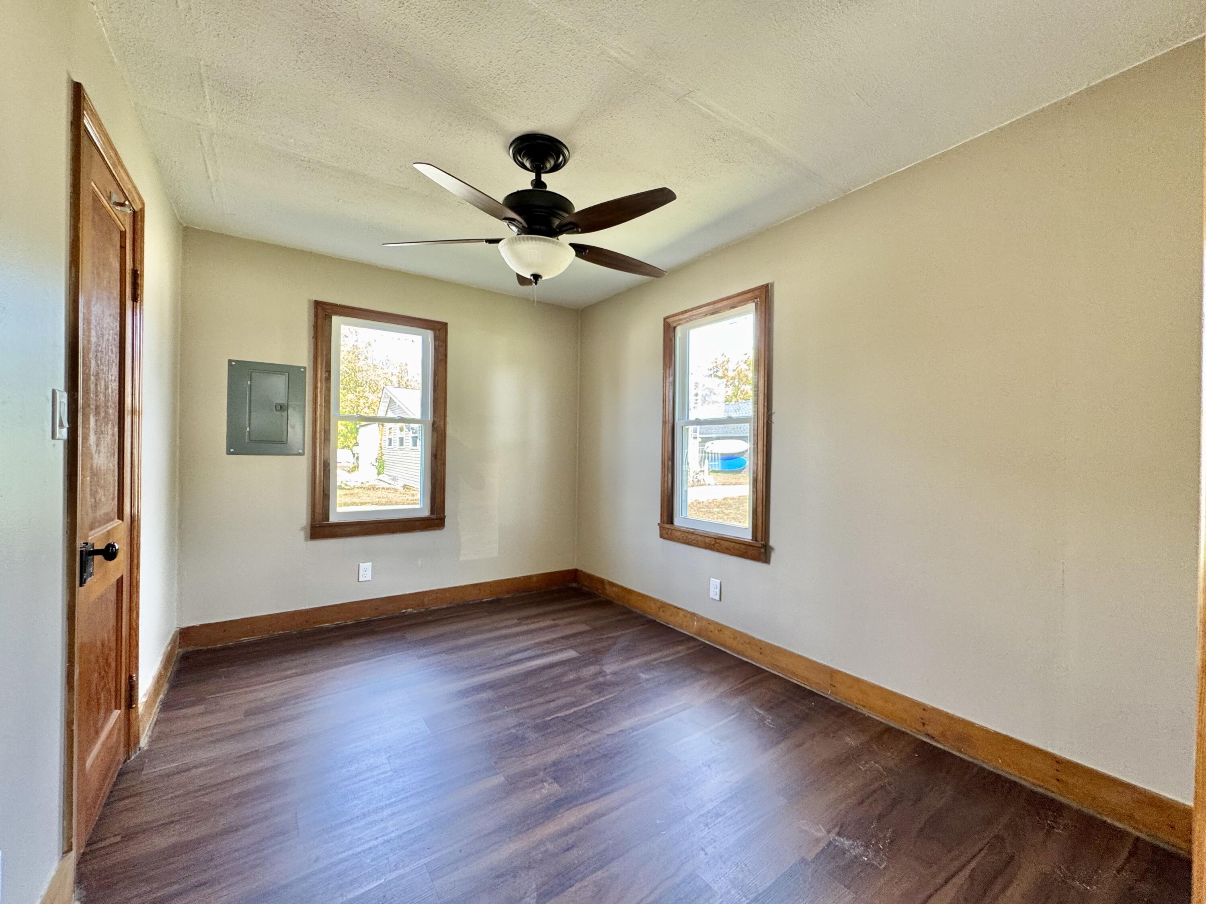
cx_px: 603
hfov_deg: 102.1
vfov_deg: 85.7
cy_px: 452
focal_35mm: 14
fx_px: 488
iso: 160
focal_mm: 2.22
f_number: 2.2
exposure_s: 1/99
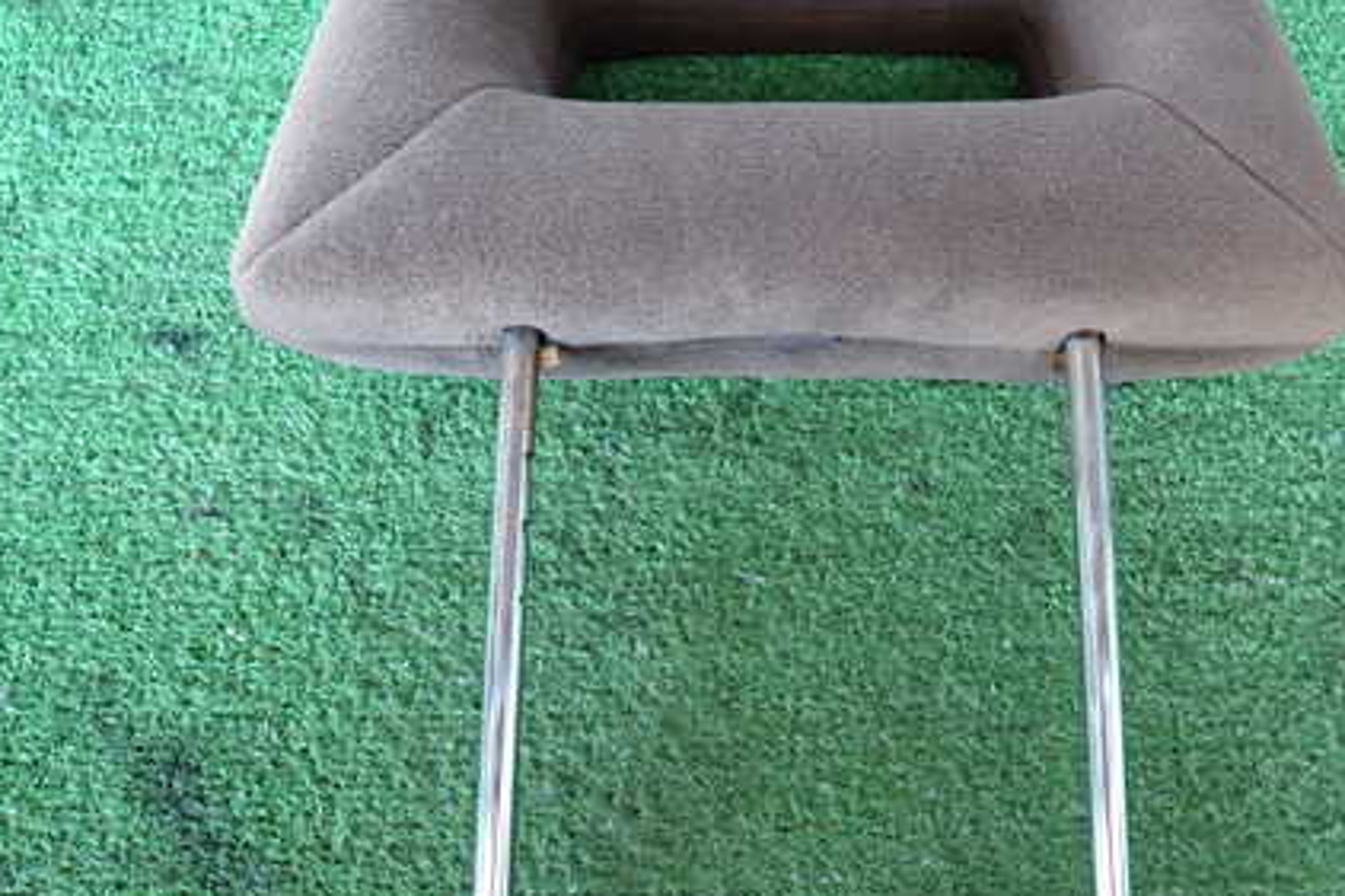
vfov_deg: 35.9
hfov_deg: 51.7
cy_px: 408
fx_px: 1382
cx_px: 778
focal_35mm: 37
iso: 320
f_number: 2
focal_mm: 4.5
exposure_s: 1/30
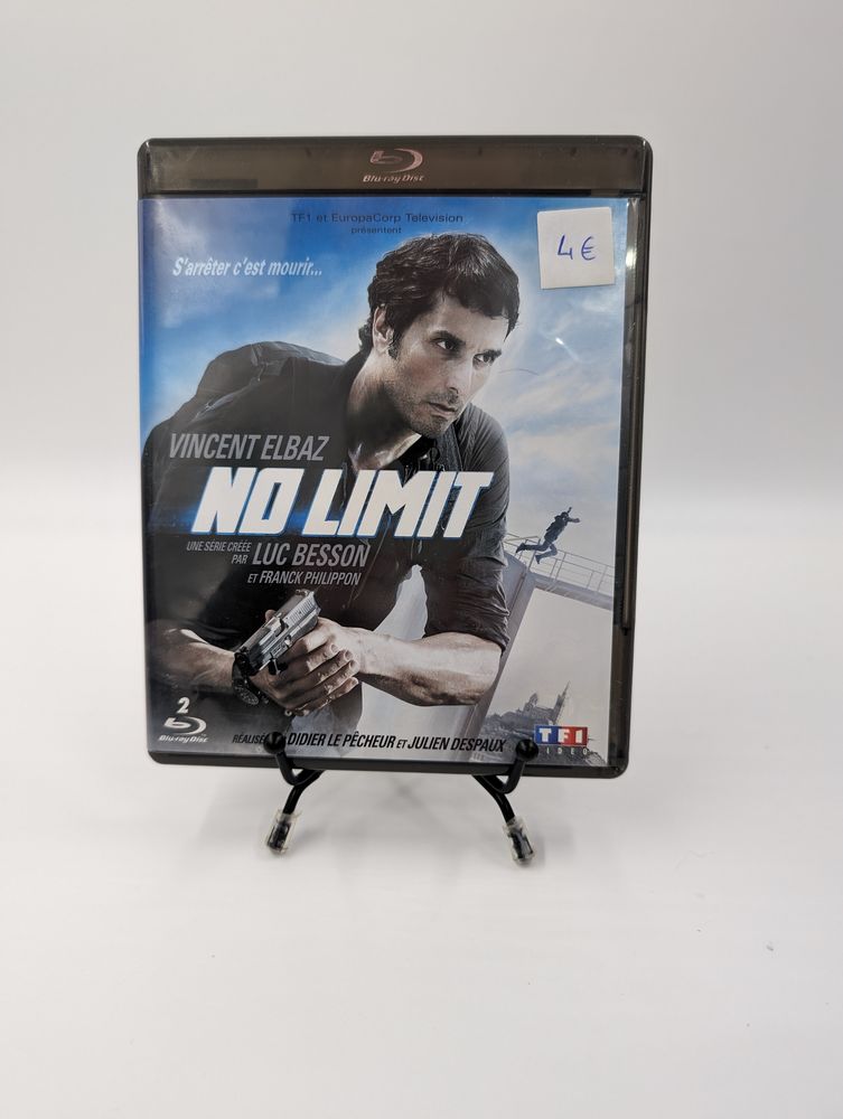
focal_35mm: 24
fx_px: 777
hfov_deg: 56.9
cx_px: 422
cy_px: 560
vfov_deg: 71.5
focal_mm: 6.9
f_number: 1.68
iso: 174
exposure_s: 1/113
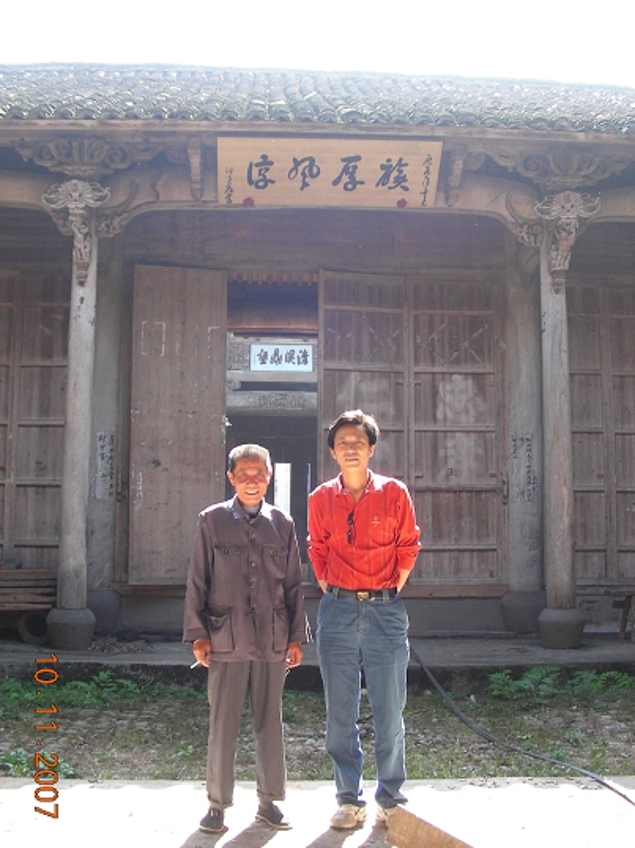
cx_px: 318
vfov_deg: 45.8
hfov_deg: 35.1
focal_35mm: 41
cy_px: 426
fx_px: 1004
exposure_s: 1/51.1
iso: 50
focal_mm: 6.3
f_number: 3.5
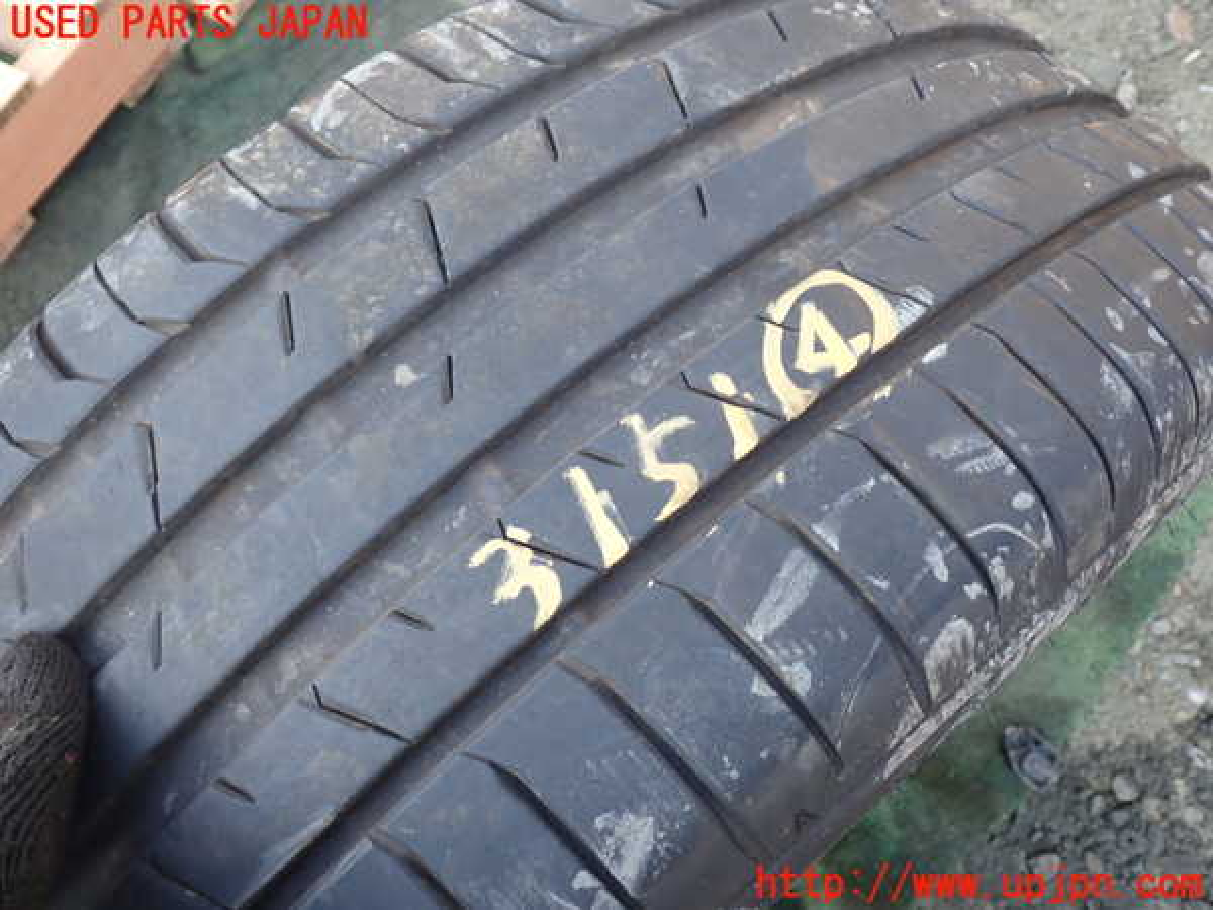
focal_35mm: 30
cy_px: 455
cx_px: 606
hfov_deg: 60.0
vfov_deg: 46.8
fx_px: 1051
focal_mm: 5.4
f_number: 2.3
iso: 100
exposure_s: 1/80
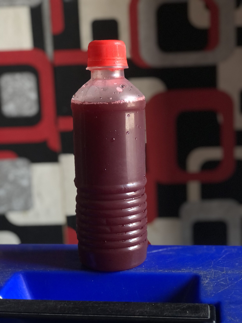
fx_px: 531
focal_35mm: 57
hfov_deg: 25.7
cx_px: 121
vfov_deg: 33.8
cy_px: 162
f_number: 2.8
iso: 250
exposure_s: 1/33
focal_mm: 6.6
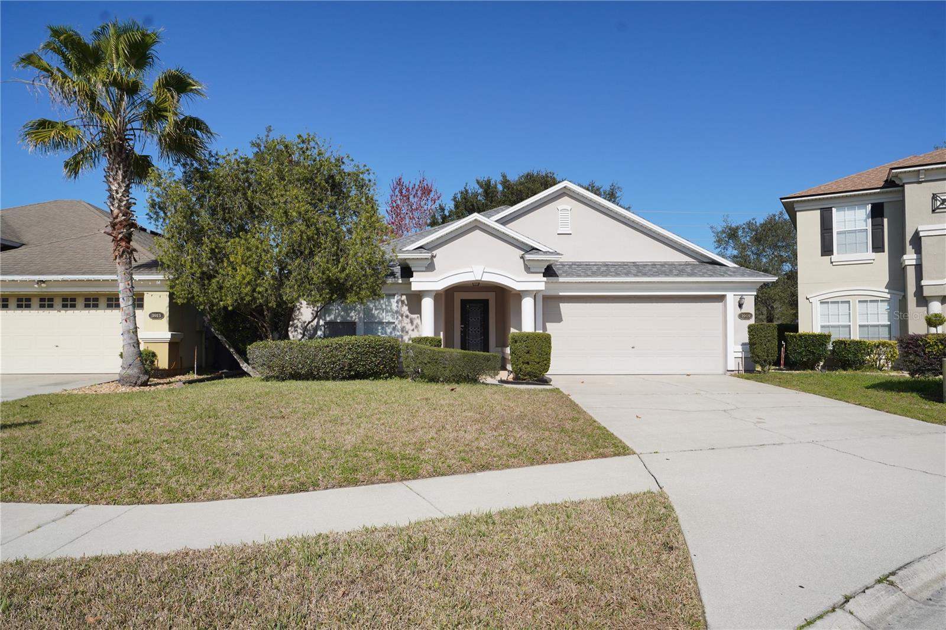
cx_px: 473
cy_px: 315
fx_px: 630
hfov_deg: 73.8
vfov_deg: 53.1
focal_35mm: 24
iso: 320
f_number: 7.1
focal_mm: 24
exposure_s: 1/1600
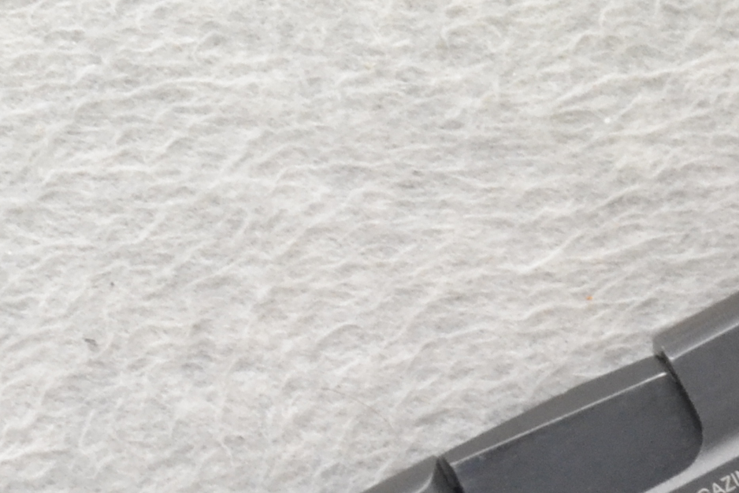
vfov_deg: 5.8
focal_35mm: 232
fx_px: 4764
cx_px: 544
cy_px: 895
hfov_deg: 8.9
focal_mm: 42
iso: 3200
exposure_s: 1/60
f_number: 20
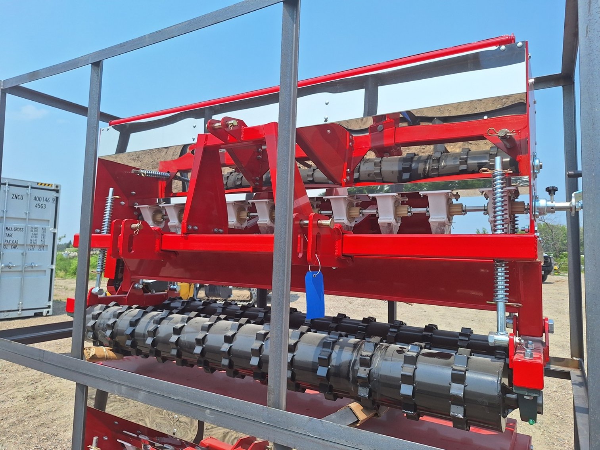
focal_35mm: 23
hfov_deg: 73.9
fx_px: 399
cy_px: 225
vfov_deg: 58.9
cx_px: 300
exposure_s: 1/3155
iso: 40
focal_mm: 5.54
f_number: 1.8
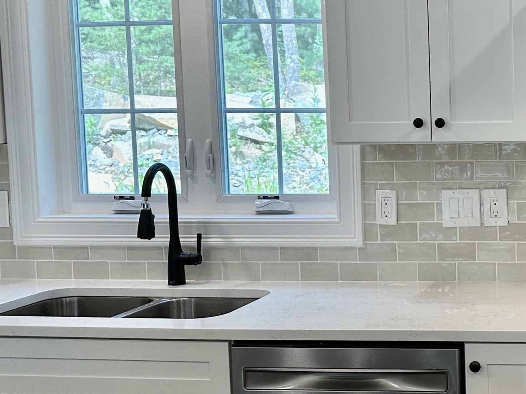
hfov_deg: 30.6
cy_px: 208
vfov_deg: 25.7
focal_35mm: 57
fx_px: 866
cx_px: 559
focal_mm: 6.86
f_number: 1.78
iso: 125
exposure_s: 1/120
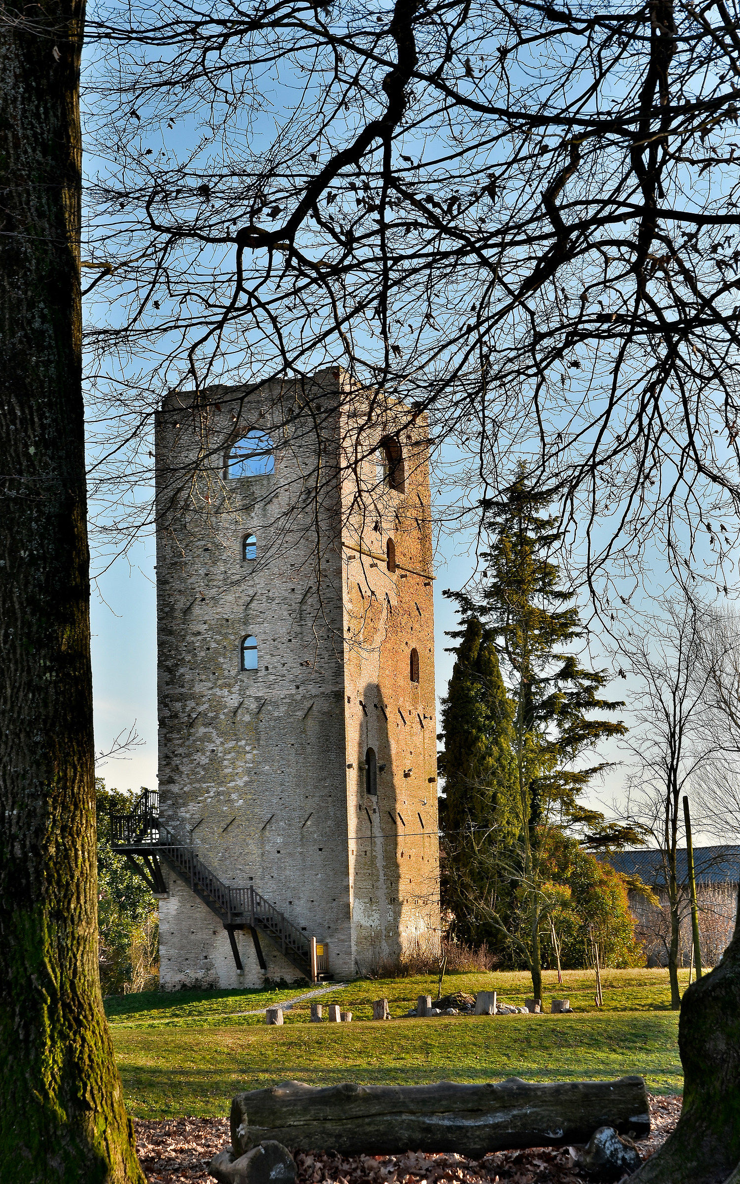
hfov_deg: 16.9
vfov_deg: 26.8
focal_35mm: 77
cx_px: 385
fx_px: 2484
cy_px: 590
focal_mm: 50
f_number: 16
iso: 100
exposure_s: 1/30
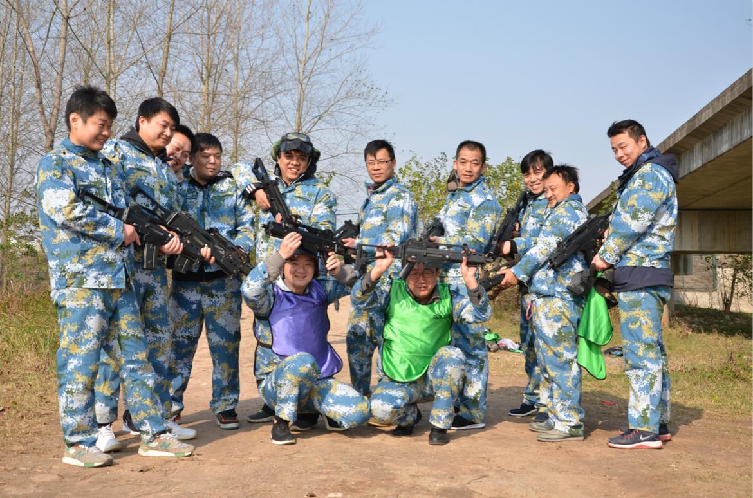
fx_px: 1002
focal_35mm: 48
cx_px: 376
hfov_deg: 41.2
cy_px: 249
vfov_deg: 27.9
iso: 200
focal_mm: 32
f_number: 6.3
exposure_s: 1/640
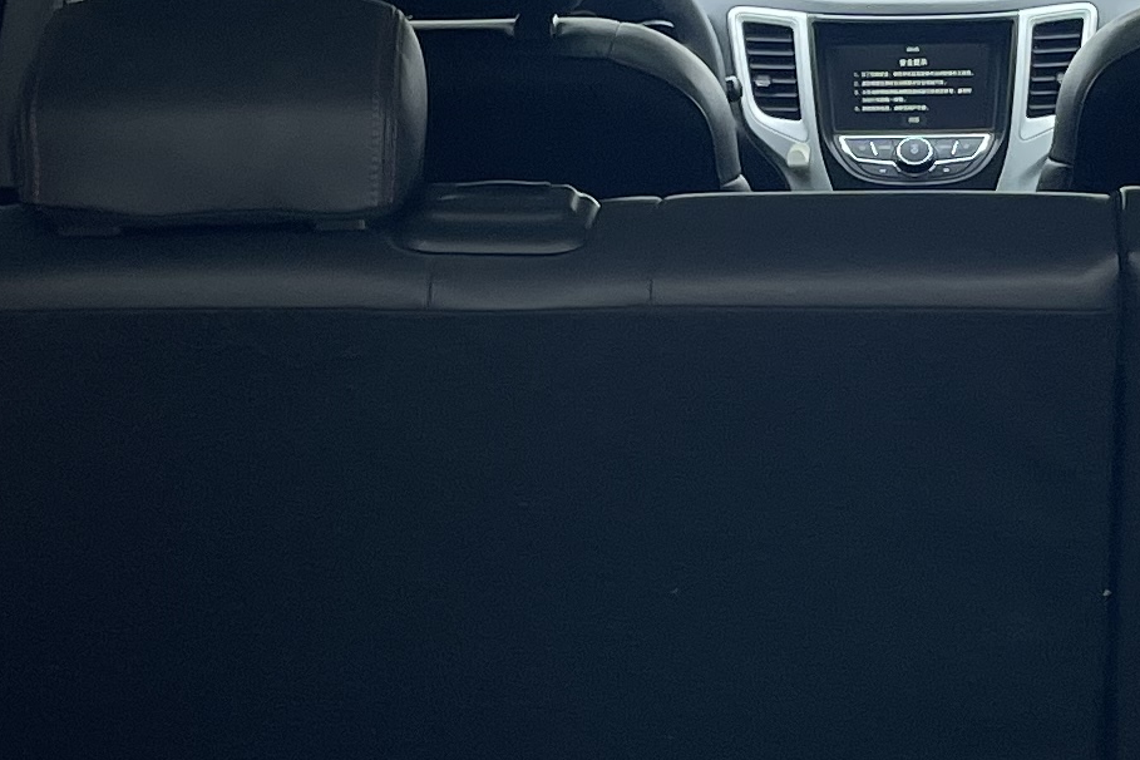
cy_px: 390
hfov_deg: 17.0
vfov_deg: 11.4
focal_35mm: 120
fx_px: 3800
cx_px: 885
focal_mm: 4.2
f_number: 1.6
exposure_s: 1/100
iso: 50
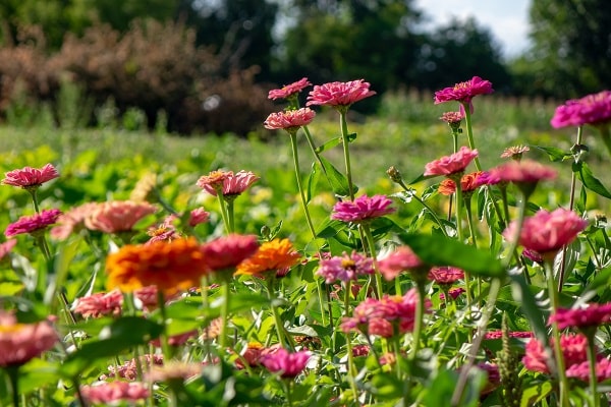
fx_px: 3394
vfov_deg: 6.9
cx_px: 306
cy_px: 204
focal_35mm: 200
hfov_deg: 10.3
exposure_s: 1/640
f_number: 4
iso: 125
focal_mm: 73.19
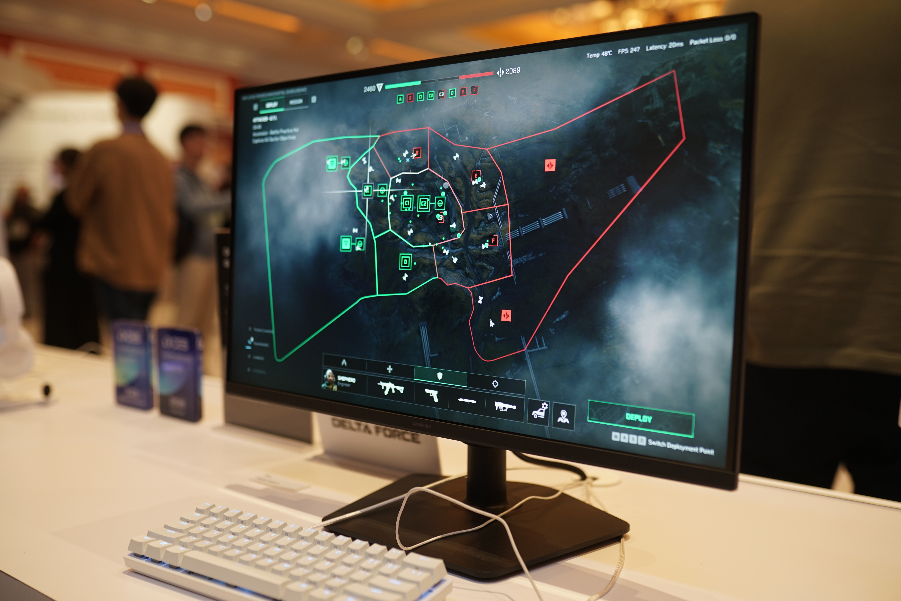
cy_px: 300
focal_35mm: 35
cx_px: 450
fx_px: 876
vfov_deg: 37.9
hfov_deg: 54.4
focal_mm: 35
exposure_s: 1/100
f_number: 2.2
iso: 400
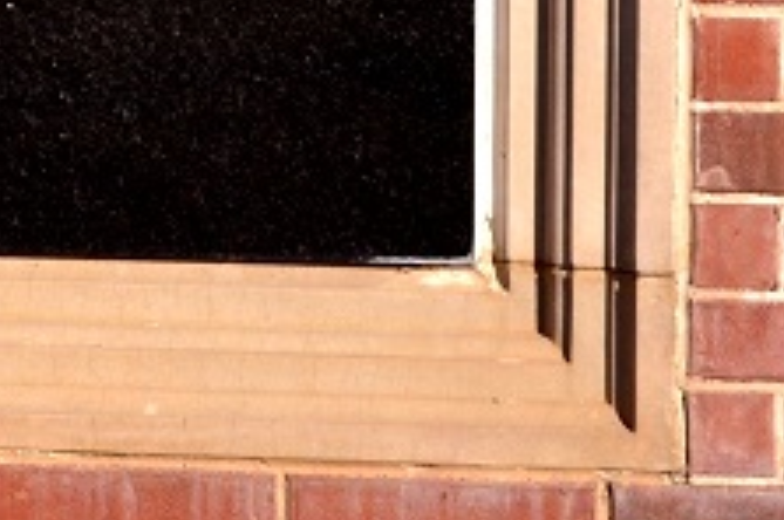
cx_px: -475
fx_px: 5567
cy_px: -271
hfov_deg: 7.9
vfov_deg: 5.3
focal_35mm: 256
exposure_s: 1/250
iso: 100
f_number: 8
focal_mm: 38
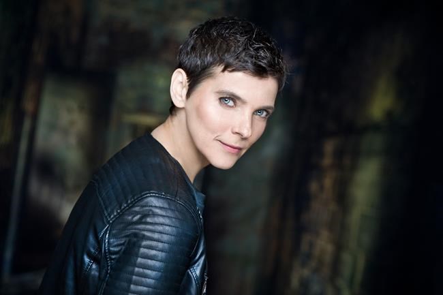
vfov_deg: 13.0
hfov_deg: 19.5
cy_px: 148
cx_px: 222
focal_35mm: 105
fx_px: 1292
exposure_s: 1/160
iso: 320
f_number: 4.5
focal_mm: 105
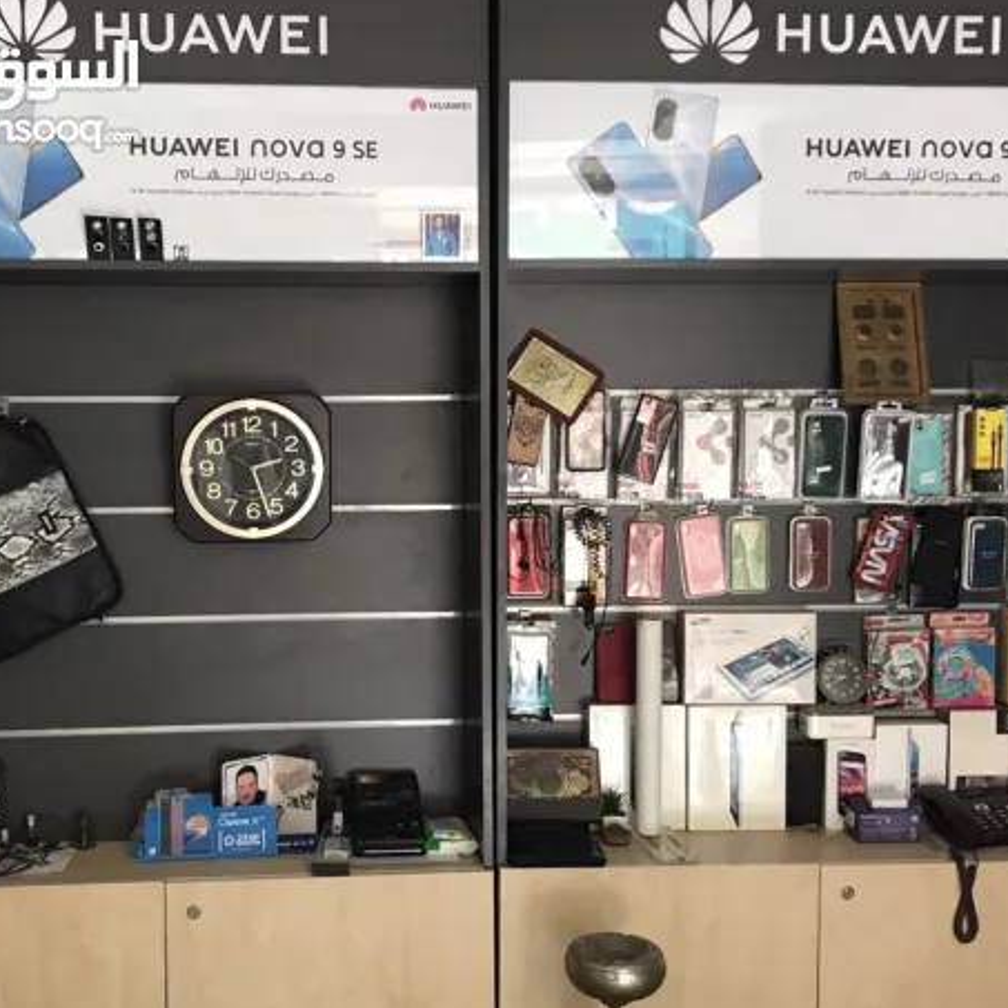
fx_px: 1153
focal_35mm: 35
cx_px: 472
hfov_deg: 47.2
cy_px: 521
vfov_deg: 47.2
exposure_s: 1/17
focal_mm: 3.99
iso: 100
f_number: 1.8
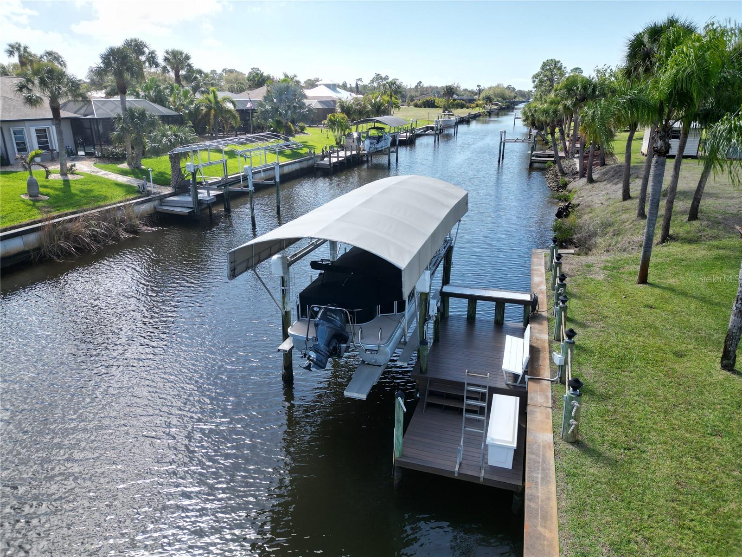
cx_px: 371
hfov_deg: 71.6
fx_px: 514
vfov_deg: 56.8
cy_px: 278
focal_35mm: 24
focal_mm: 6.72
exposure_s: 1/2000
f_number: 1.7
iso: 120
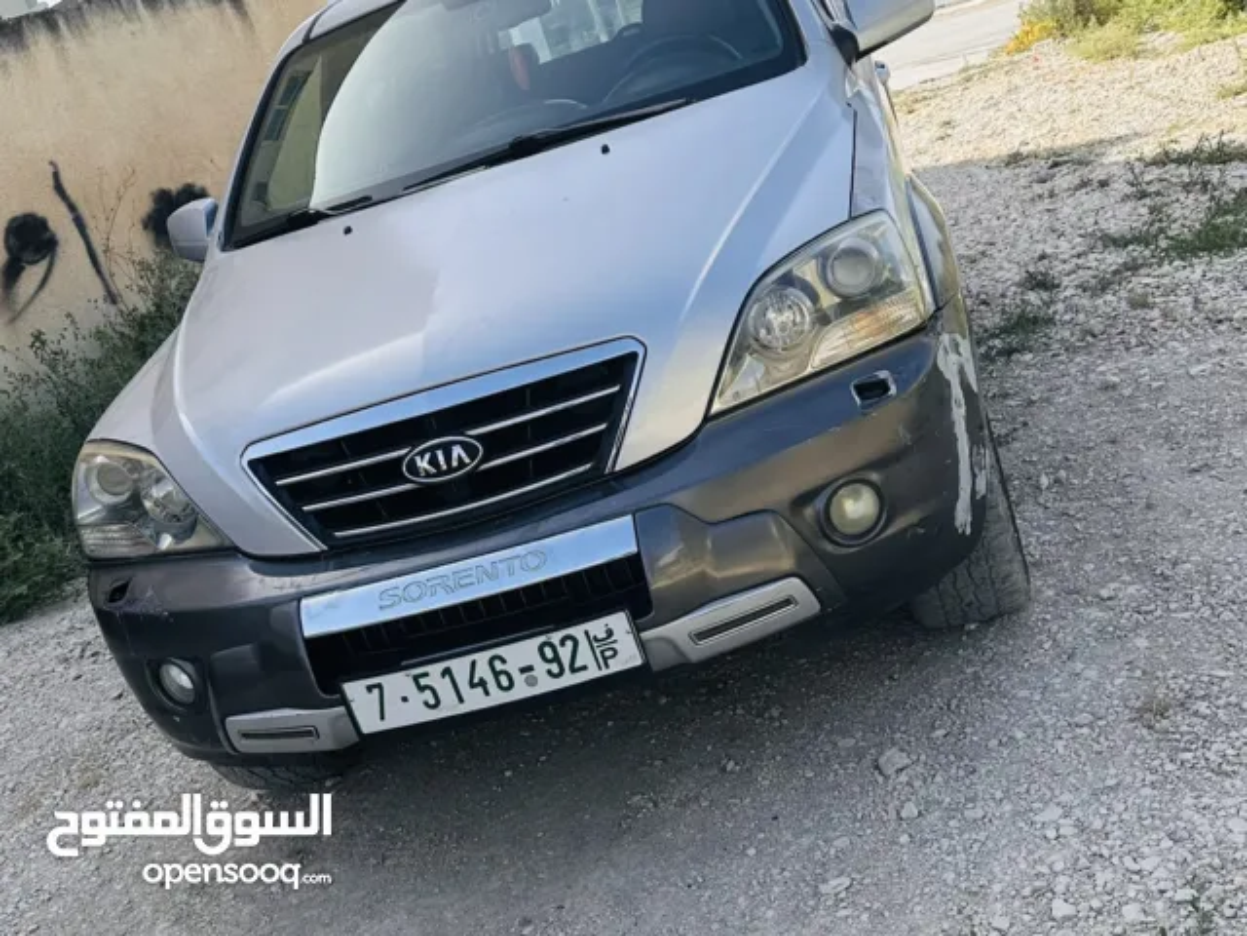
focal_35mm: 24
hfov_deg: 71.6
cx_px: 624
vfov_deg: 56.8
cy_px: 468
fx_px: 865
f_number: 1.78
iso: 80
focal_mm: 6.86
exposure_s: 1/2809
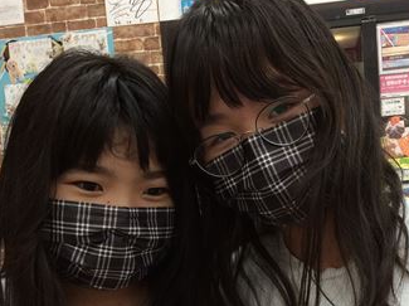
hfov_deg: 32.7
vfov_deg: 24.2
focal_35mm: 59
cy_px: 268
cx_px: 234
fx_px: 696
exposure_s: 1/24
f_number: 2.4
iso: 40
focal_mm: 3.3
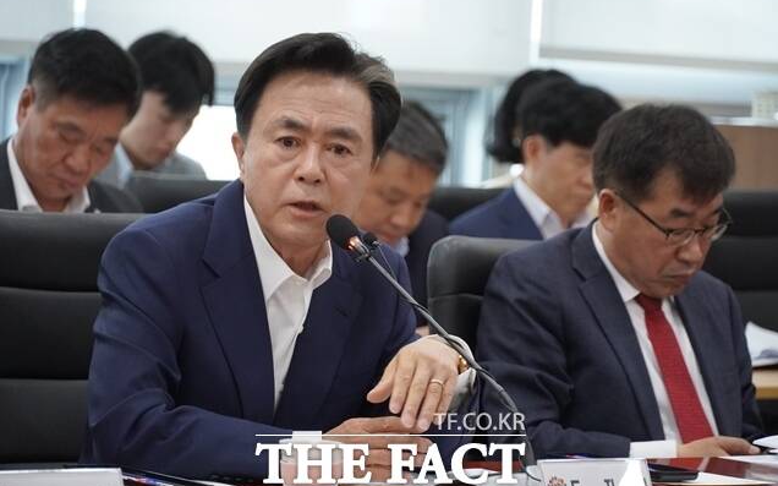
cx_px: 390
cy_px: 244
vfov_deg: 6.7
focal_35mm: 197
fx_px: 4176
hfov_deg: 10.6
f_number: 5.6
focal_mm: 128
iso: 3200
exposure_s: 1/200
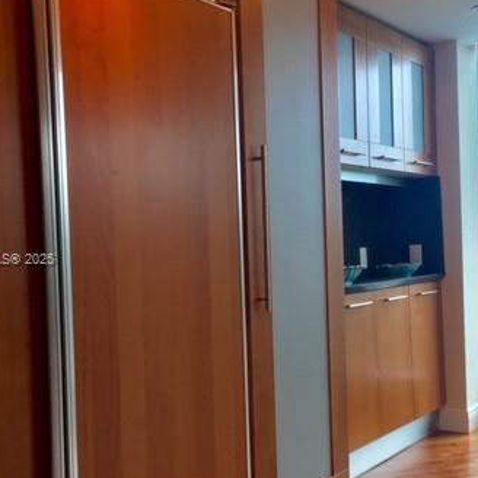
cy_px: 261
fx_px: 781
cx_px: 319
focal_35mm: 50
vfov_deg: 34.0
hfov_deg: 33.7
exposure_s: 1/120
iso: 40
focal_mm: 4.15
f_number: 2.2
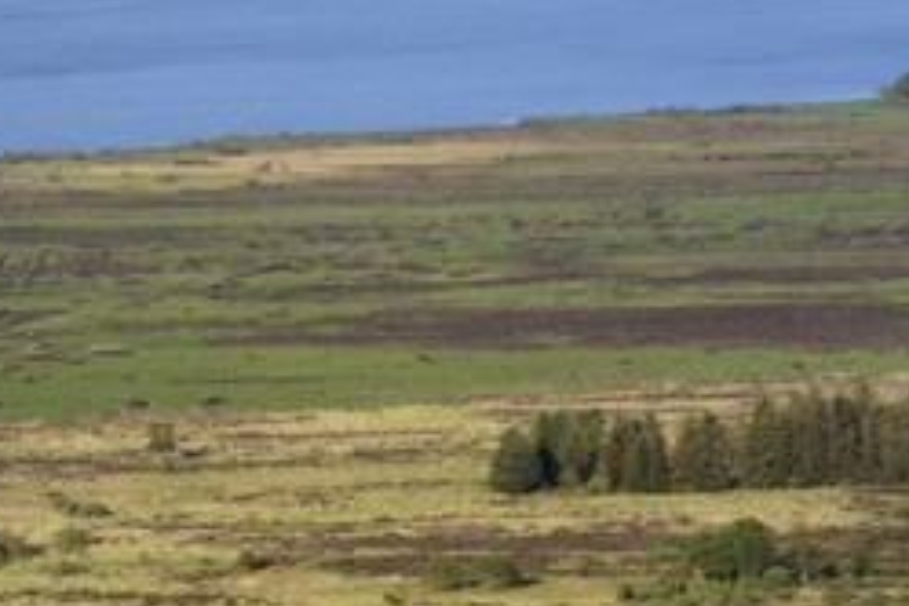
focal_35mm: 337
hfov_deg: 6.1
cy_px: 146
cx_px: 186
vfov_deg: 4.1
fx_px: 8509
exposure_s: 1/250
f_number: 9
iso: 200
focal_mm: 200
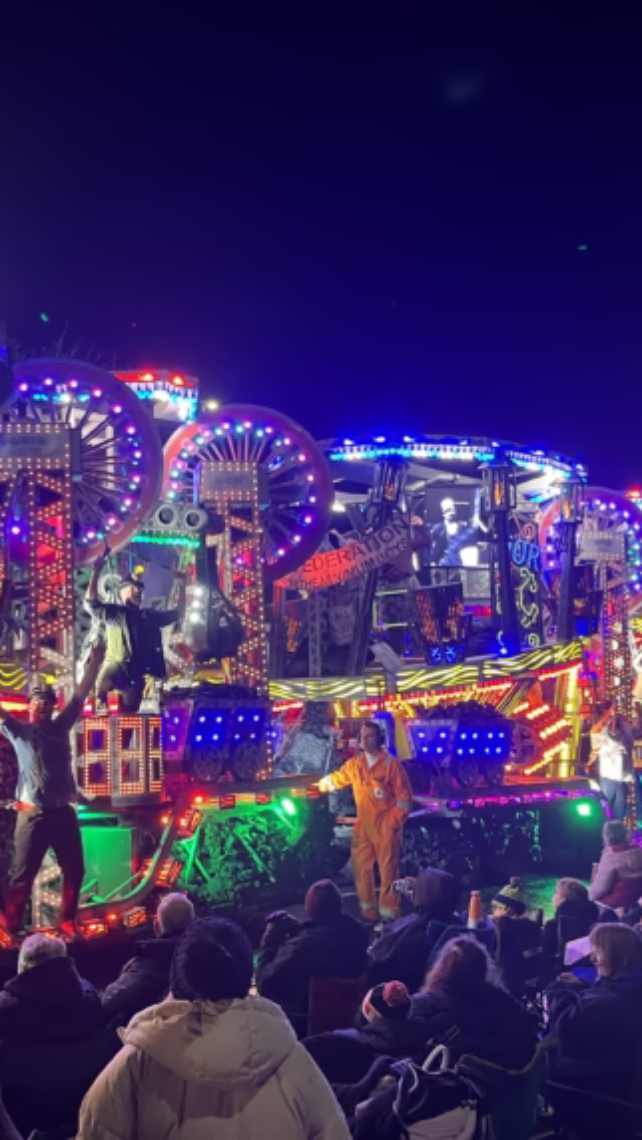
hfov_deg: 30.8
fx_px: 1149
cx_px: 173
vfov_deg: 52.8
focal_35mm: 38
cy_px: 570
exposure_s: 1/54
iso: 160
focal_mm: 5.1
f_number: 1.6
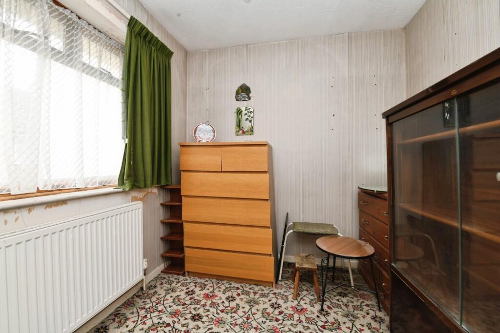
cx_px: 250
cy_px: 166
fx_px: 194
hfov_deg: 104.2
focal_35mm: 14
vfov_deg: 81.2
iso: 640
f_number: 11
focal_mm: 14
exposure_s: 1/60
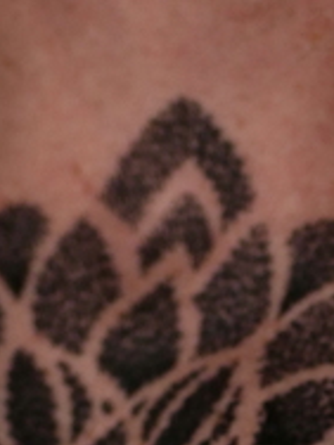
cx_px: 256
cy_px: 824
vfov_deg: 5.7
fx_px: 4374
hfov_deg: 4.4
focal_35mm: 340
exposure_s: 1/1300
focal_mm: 25
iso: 200
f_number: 1.7
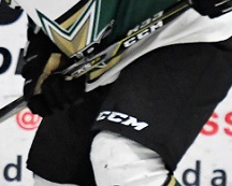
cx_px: -279
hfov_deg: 2.1
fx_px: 6410
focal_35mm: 933
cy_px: 52
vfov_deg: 1.7
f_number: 2.8
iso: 3200
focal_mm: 145
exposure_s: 1/800
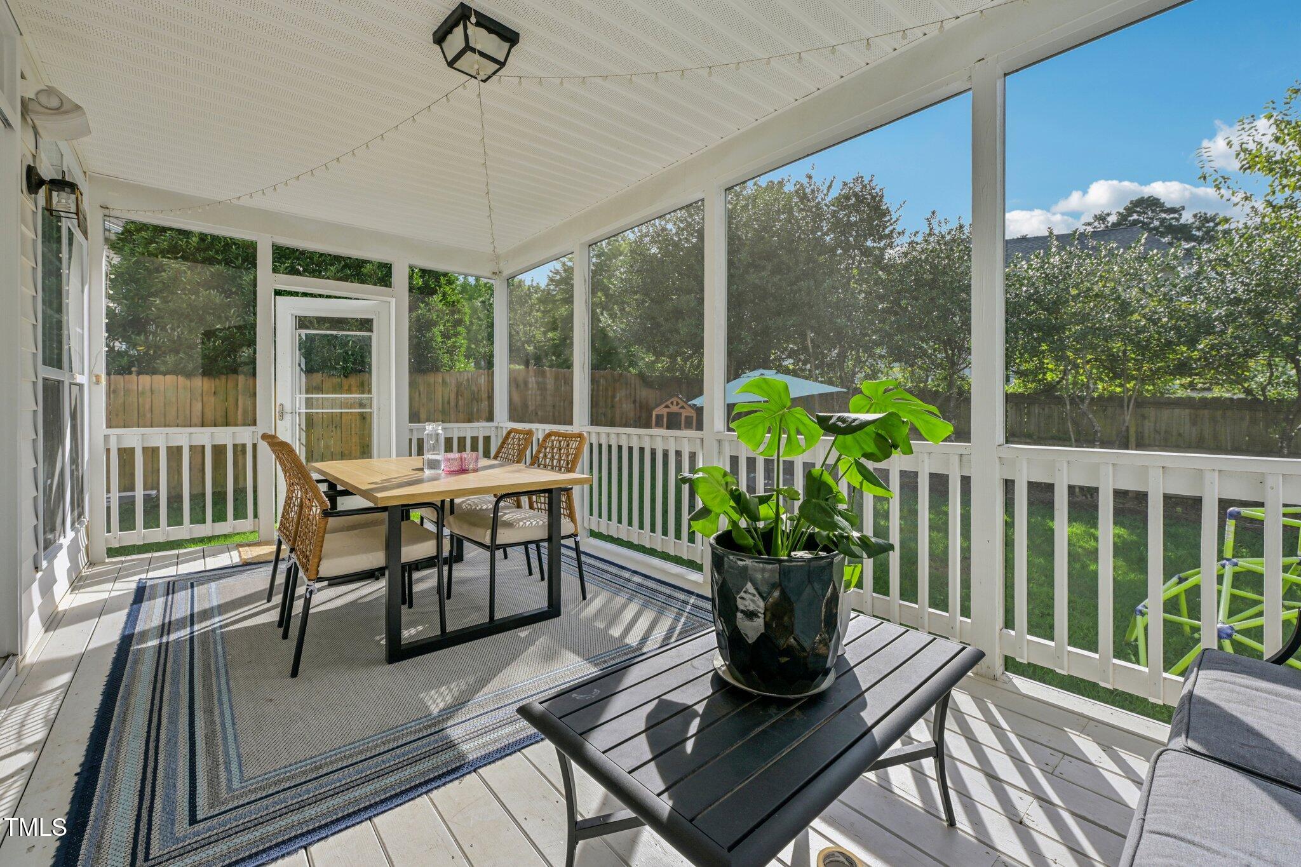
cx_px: 650
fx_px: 542
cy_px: 434
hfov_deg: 100.4
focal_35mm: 15
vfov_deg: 77.3
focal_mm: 15
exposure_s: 1/200
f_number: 8
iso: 100
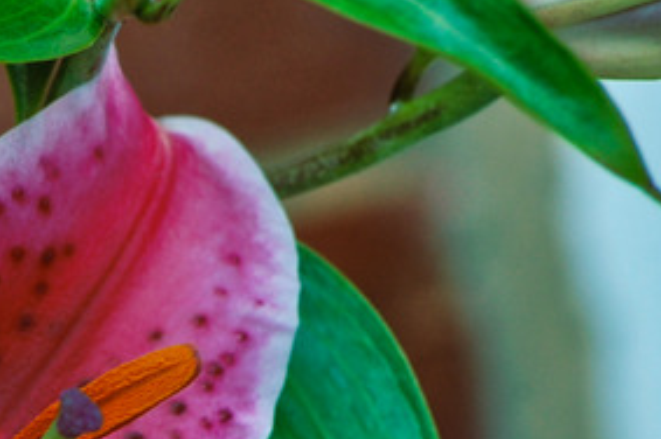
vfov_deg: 2.5
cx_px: -124
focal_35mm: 558
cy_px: 600
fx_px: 10241
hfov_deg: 3.7
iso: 200
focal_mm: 135
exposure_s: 1/200
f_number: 8
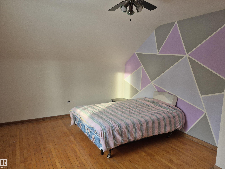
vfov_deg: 58.9
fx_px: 149
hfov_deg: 73.9
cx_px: 112
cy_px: 84
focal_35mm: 23
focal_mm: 5.4
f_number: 1.8
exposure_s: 1/120
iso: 160
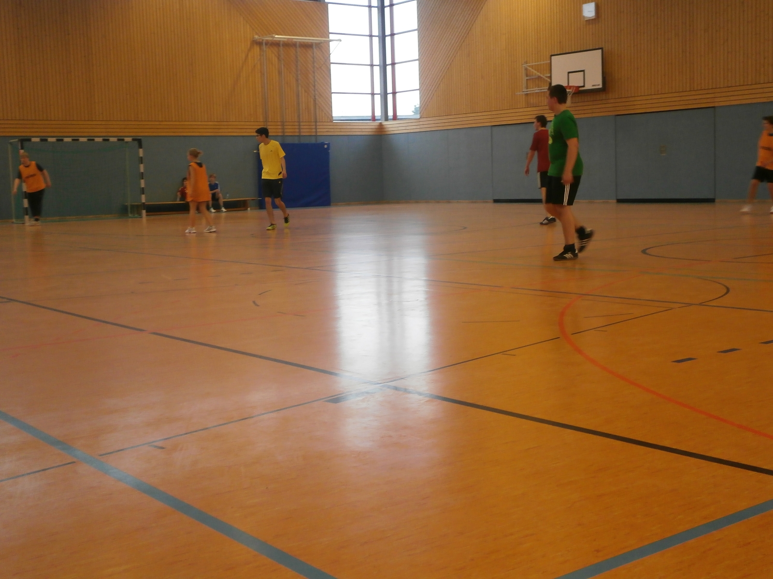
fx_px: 1050
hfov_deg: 40.4
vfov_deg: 30.9
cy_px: 290
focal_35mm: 47
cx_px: 386
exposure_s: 1/40
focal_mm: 8.3
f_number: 3.4
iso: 200
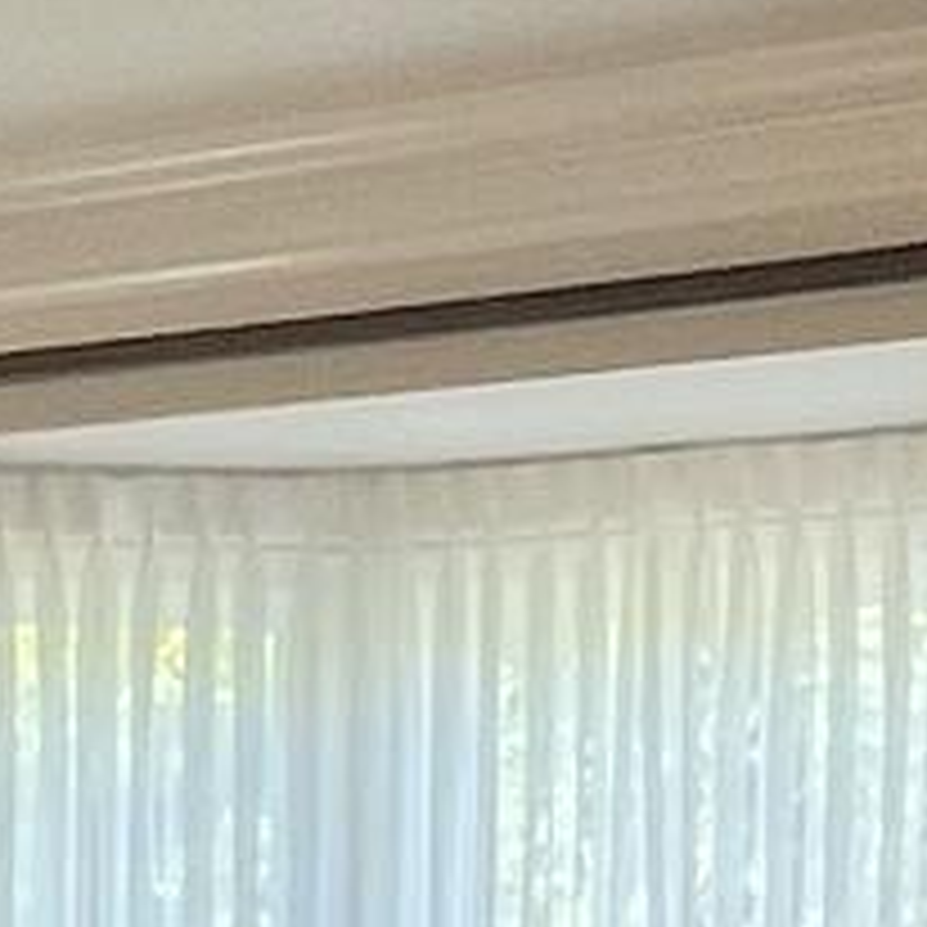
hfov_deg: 15.3
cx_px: 405
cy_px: 1328
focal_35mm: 114
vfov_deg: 14.4
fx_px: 3454
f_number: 2.4
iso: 160
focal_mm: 1.54
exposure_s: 1/120
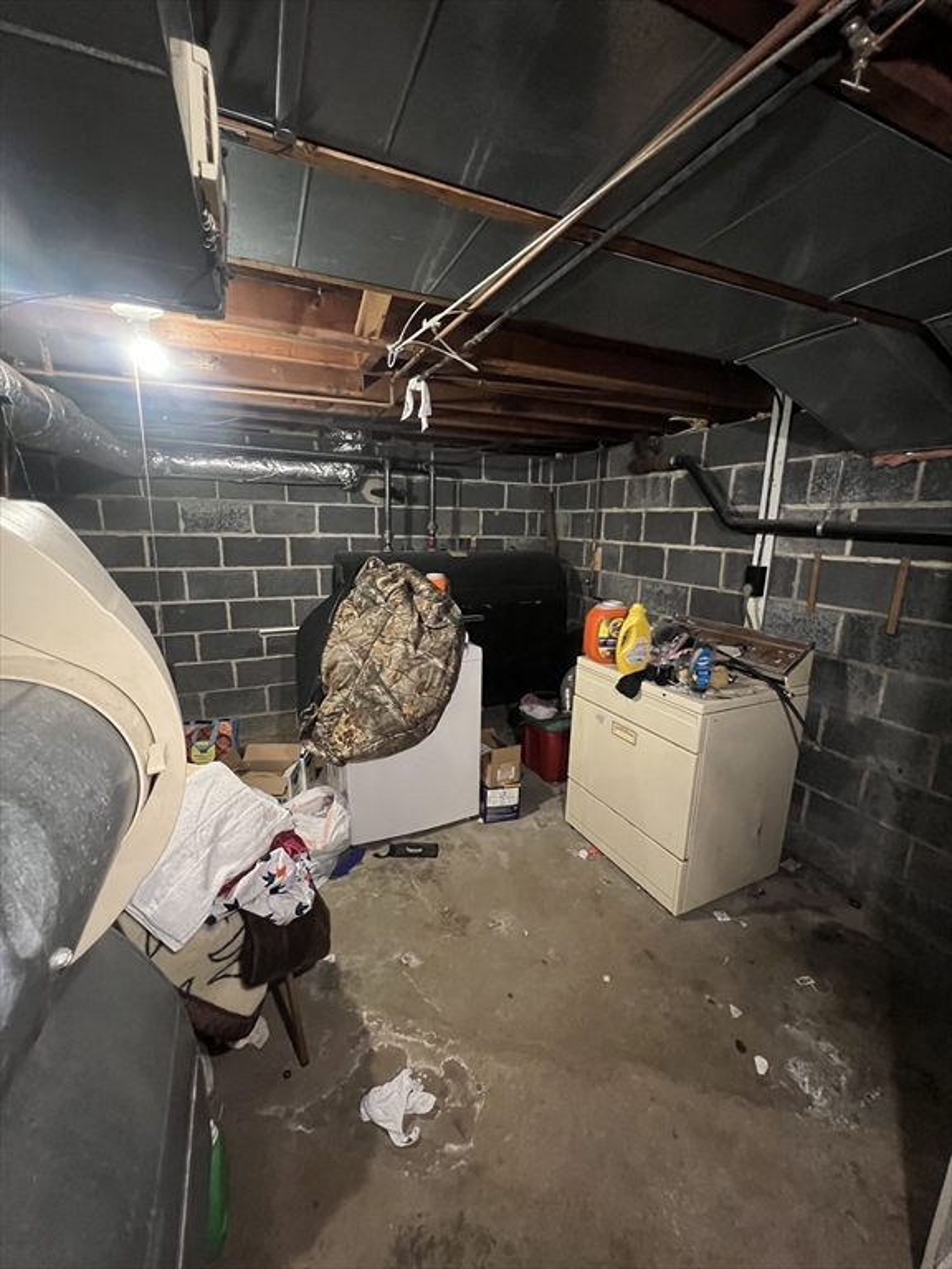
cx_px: 476
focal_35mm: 13
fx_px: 477
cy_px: 634
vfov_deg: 106.2
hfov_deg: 89.9
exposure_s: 1/30
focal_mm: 1.57
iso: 1000
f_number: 1.8
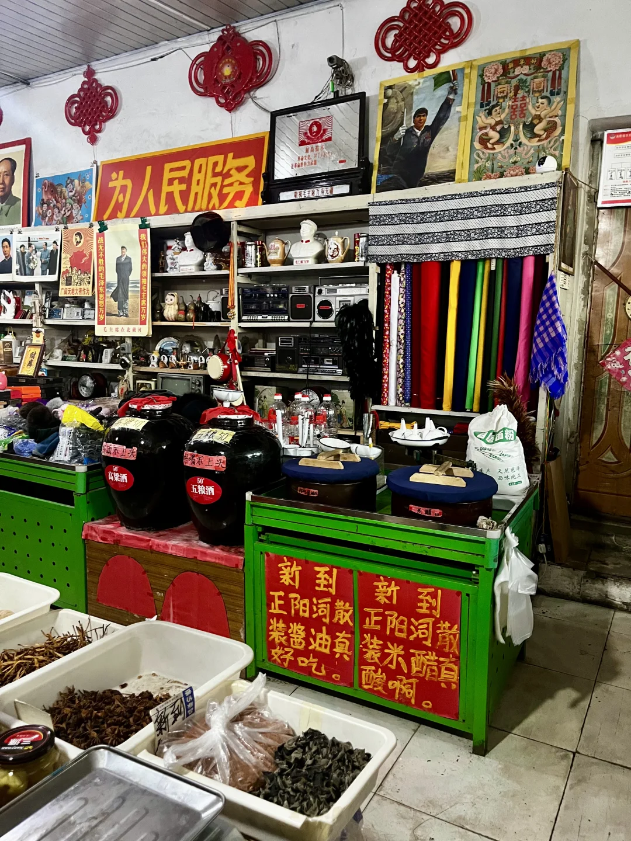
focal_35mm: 26
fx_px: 632
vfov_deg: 67.3
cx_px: 316
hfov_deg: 53.1
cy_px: 420
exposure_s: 1/33
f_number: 1.6
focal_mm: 5.1
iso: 400
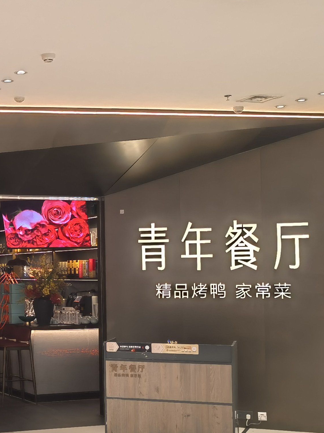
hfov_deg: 21.4
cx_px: -32
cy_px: 254
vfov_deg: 29.8
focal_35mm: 65
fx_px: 811
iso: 400
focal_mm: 5.54
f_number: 1.8
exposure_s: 1/167
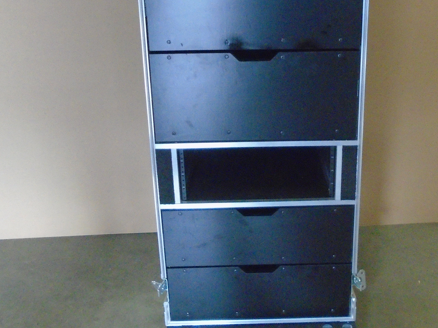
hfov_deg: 44.5
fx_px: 531
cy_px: 122
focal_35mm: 42
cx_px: 270
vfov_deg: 34.2
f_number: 3.2
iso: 800
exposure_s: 1/40
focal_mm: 4.6
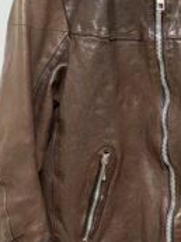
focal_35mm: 65
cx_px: 157
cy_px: 107
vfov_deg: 29.8
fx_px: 453
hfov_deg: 22.1
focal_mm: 3.99
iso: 320
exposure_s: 1/50
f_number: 1.8
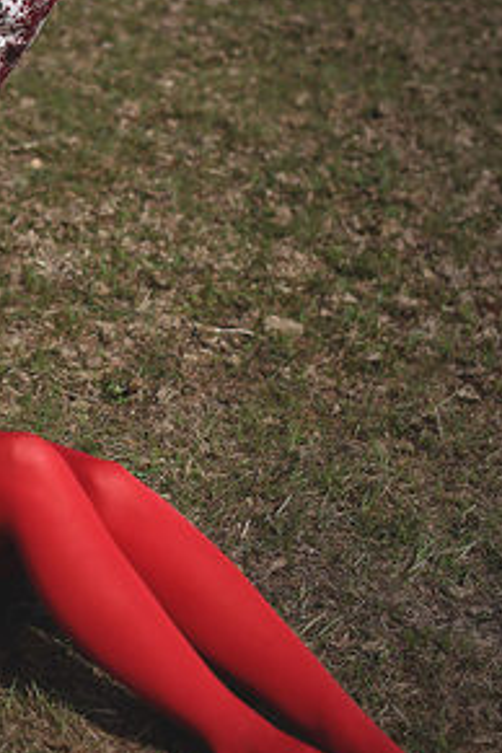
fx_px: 2154
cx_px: 10
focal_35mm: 103
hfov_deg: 13.1
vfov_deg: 19.8
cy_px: 347
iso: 80
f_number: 2.5
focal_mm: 50
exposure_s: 1/3200
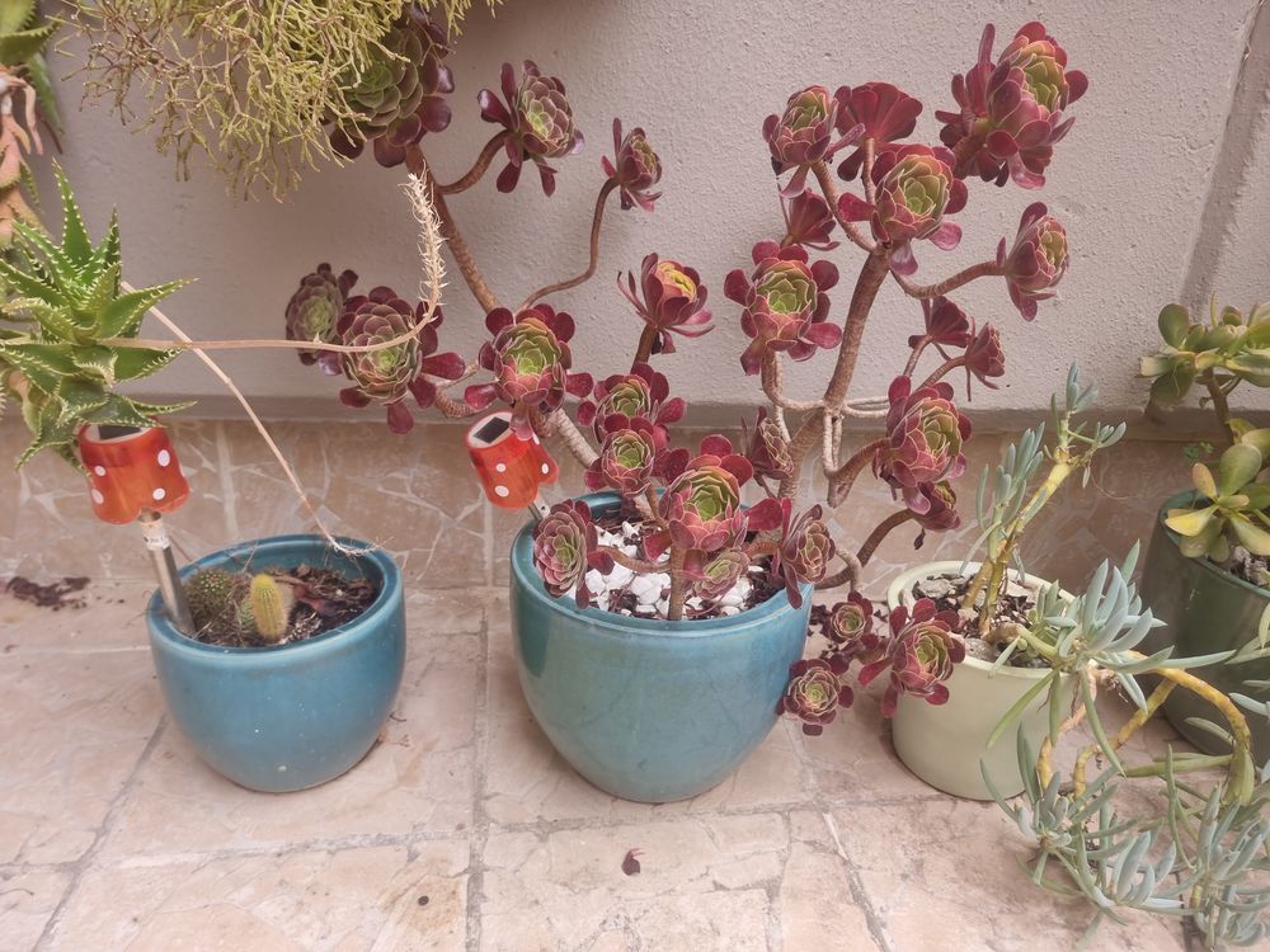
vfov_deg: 56.8
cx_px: 635
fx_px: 881
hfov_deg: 71.6
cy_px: 476
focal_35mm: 24
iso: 50
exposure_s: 1/100
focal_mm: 6.7
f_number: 1.8
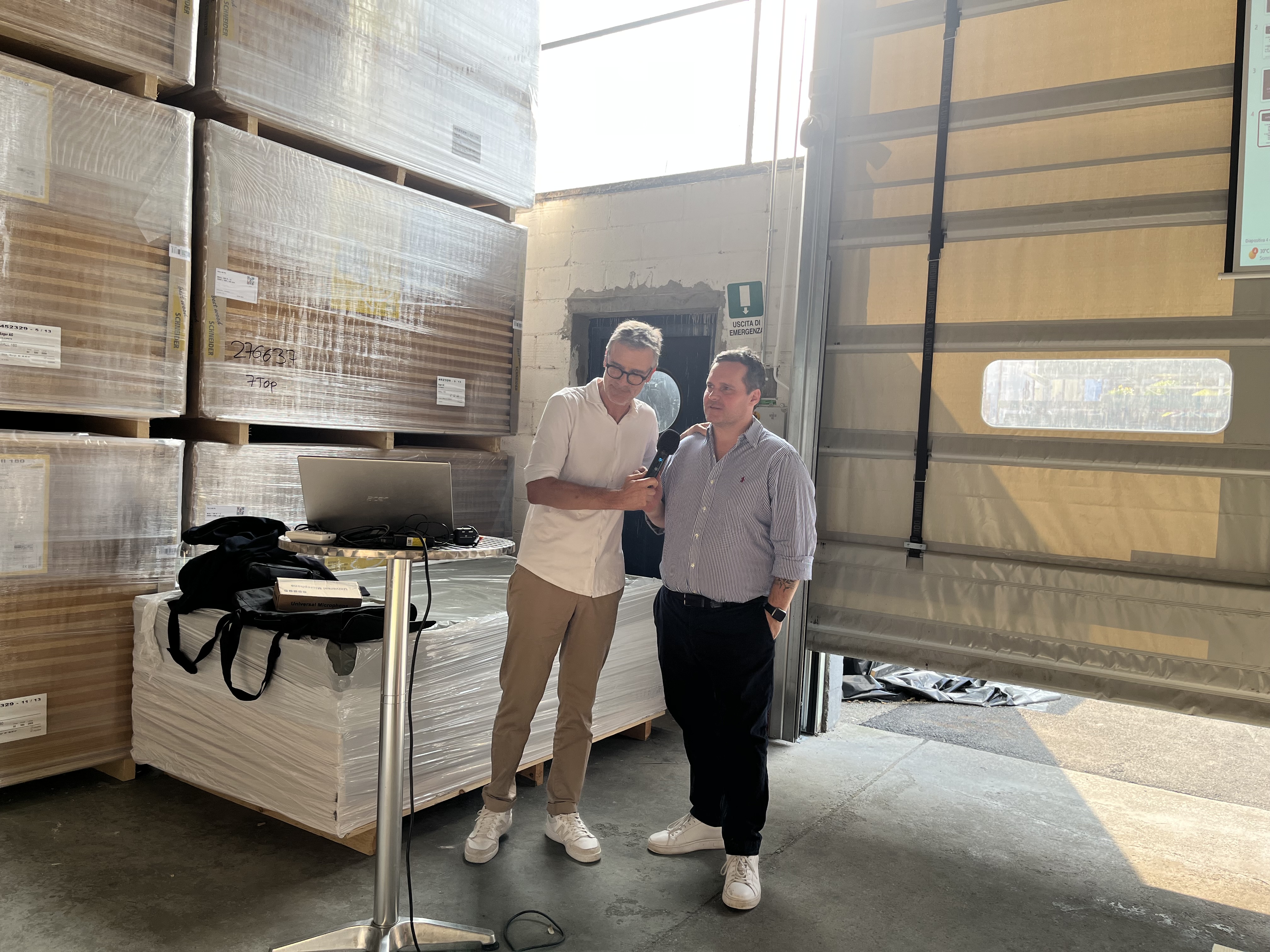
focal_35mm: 26
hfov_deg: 67.3
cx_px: 635
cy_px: 476
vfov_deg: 53.1
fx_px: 954
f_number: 1.6
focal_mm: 5.1
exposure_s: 1/182
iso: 40
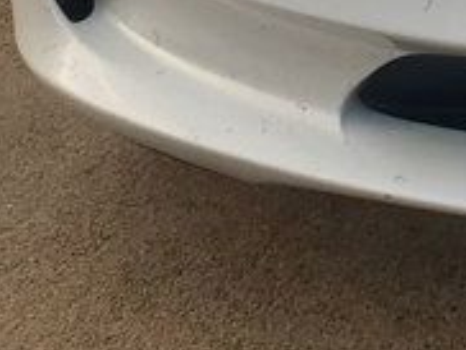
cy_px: -314
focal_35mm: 146
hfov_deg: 11.9
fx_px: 1968
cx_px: 976
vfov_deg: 9.6
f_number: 2.4
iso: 50
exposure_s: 1/294
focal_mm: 4.3
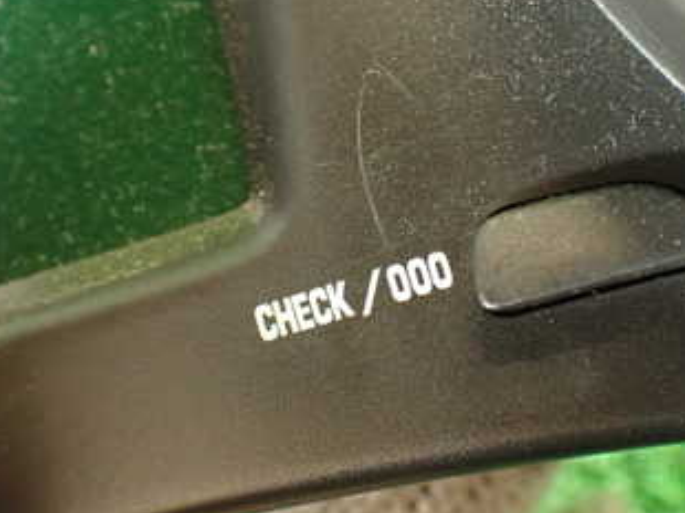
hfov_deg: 31.2
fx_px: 1226
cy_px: 237
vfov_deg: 23.6
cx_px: 389
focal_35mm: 62
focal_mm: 5.79
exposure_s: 1/30
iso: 800
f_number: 2.4
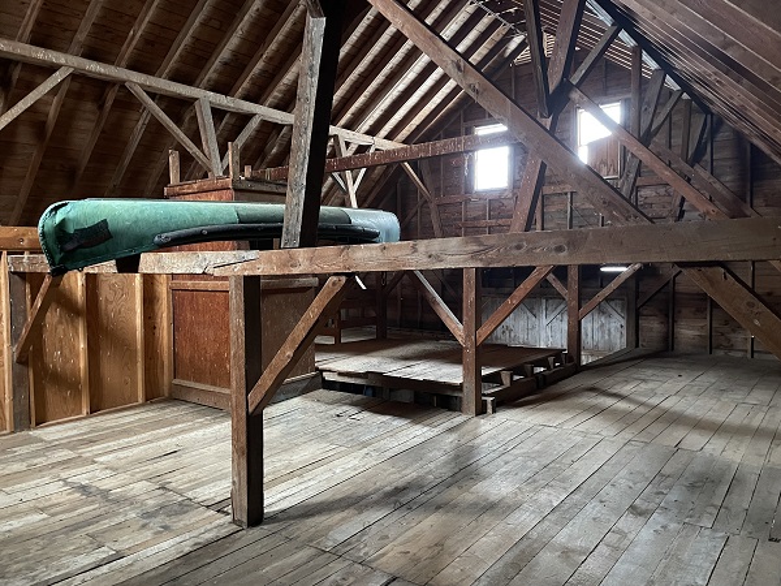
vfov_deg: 53.1
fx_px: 587
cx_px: 390
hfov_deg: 67.3
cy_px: 293
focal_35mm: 26
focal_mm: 4.2
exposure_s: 1/30
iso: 800
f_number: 1.6
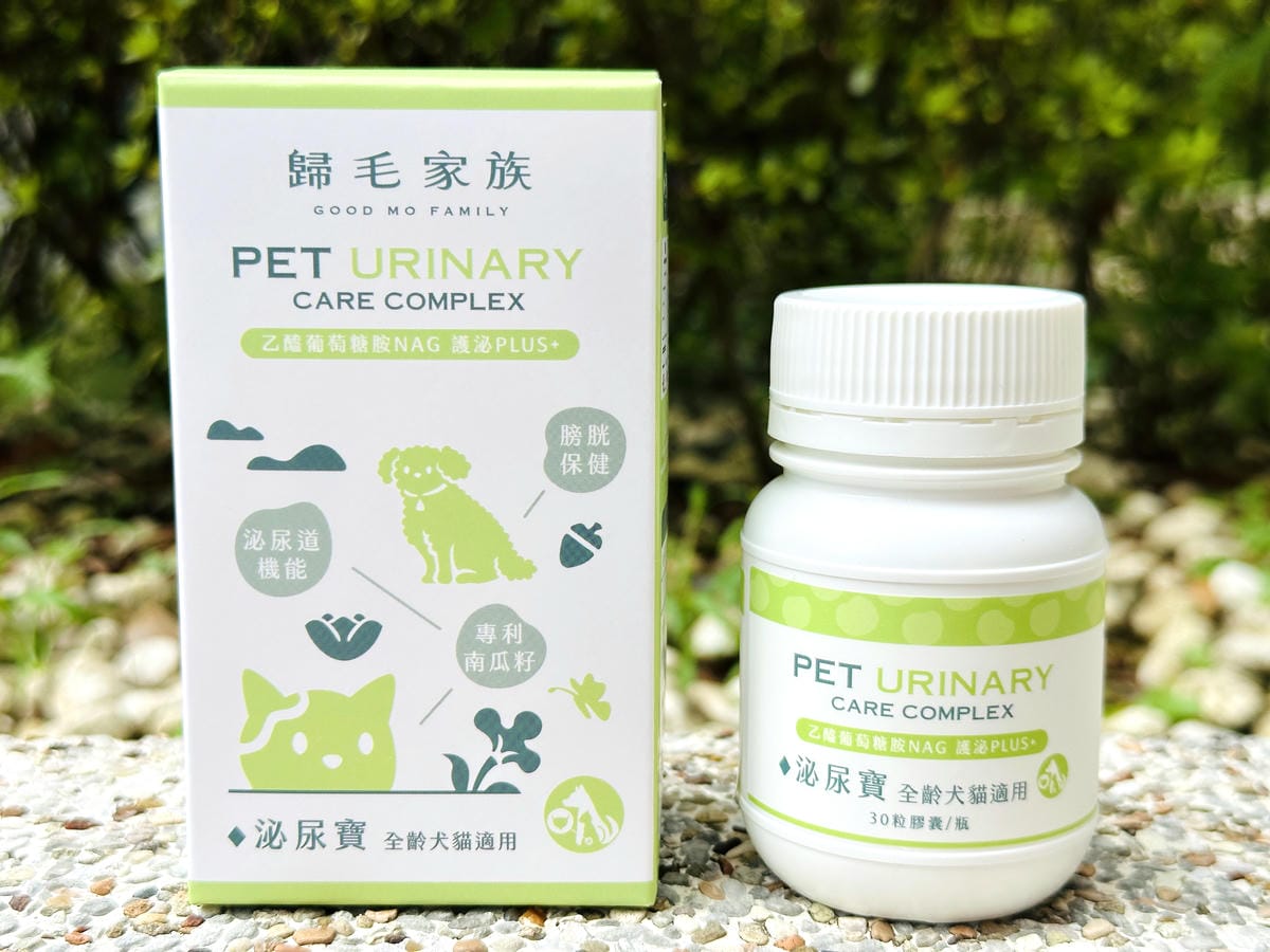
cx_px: 635
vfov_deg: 30.3
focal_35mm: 48
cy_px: 476
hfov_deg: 39.7
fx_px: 1761
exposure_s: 1/456
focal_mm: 6.86
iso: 64
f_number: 1.78
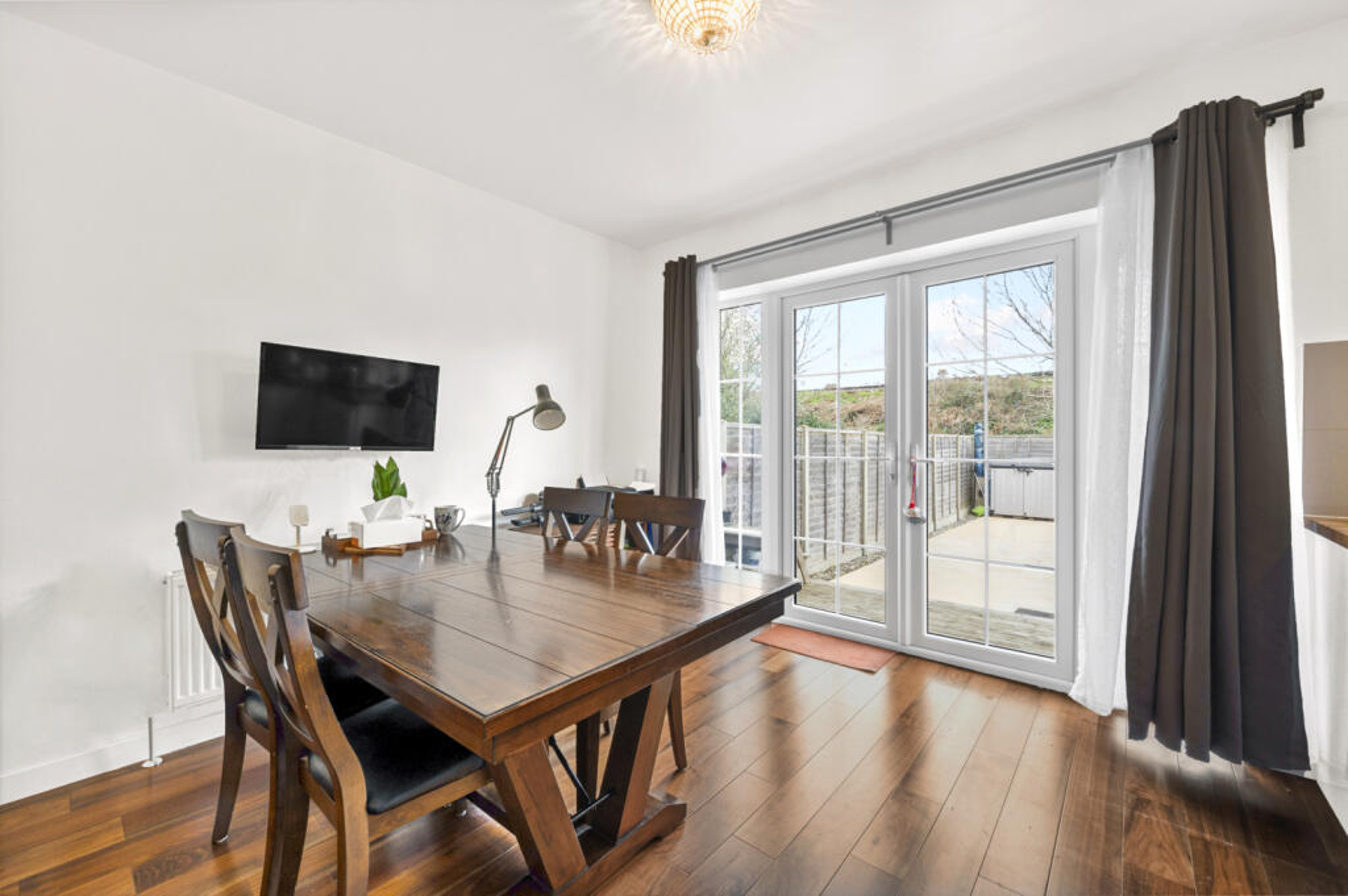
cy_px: 448
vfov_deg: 81.1
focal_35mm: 14
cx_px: 674
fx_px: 524
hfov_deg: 104.3
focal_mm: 14
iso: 200
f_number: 16
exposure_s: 1/2.5
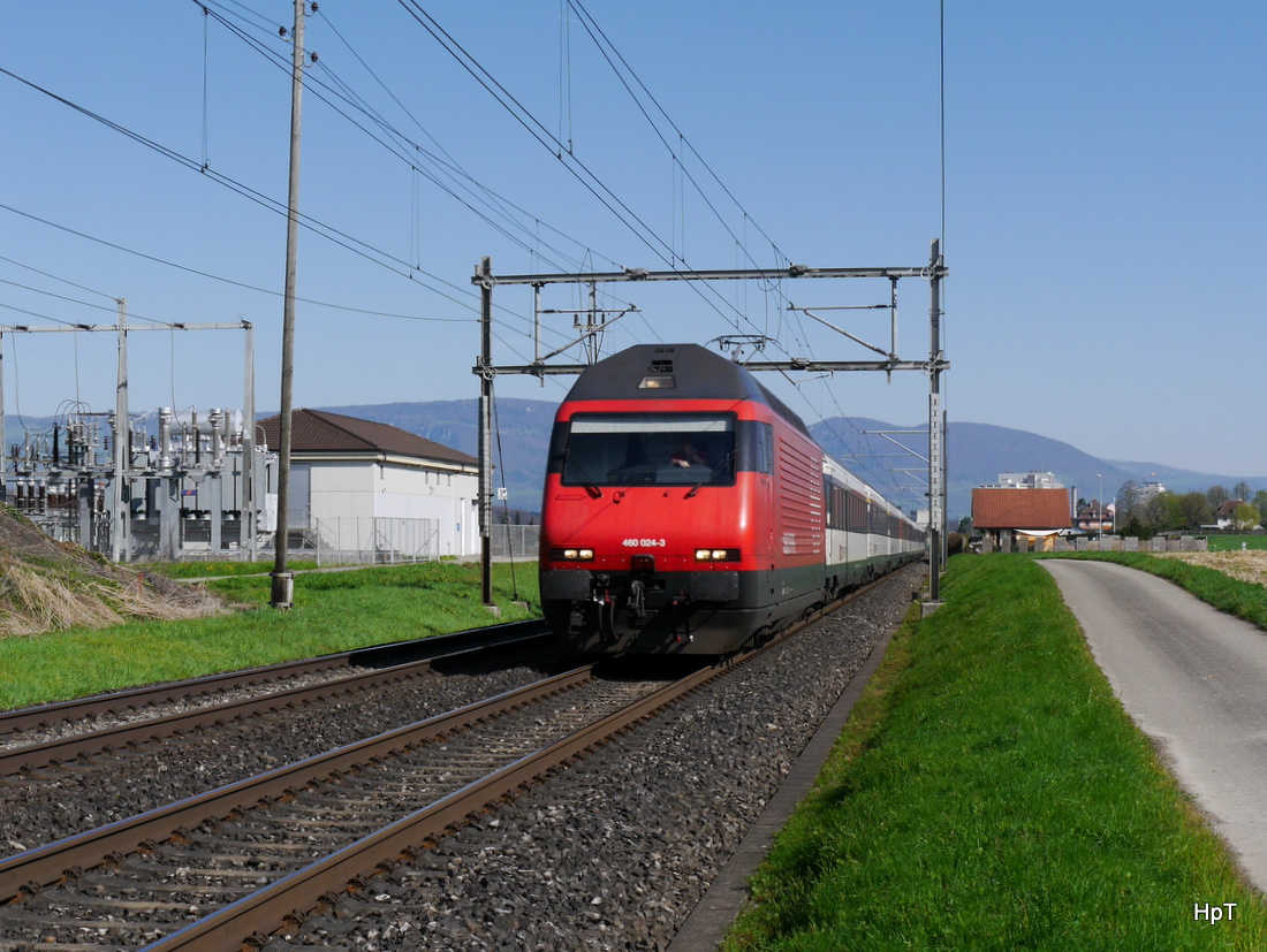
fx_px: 1539
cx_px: 634
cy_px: 476
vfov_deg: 34.4
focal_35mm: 42
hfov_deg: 44.8
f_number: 9
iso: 160
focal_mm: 21
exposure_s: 1/400
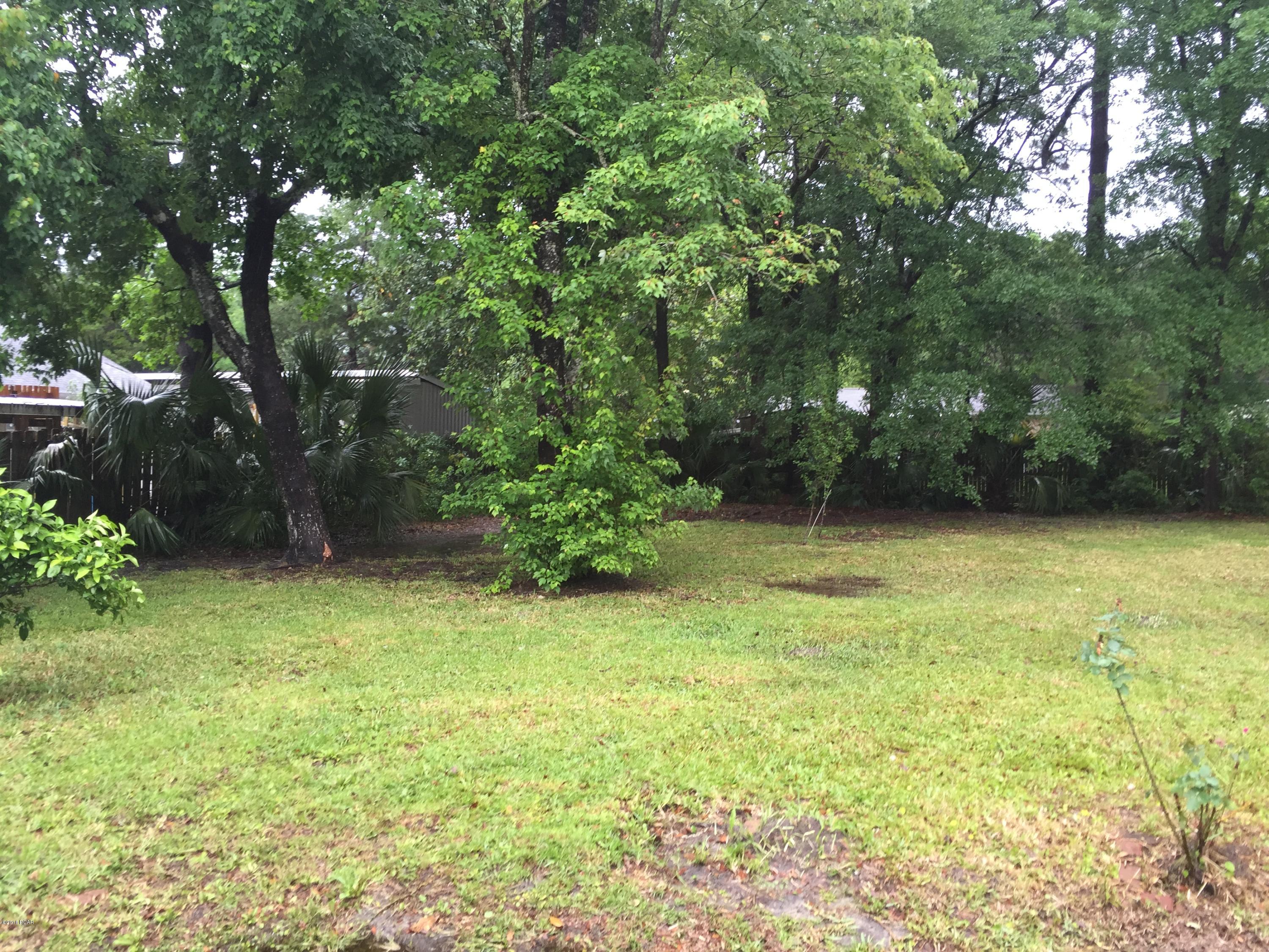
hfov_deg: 61.7
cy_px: 476
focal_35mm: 29
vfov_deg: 48.2
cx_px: 634
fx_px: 1063
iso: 50
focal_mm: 4.15
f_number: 2.2
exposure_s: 1/120
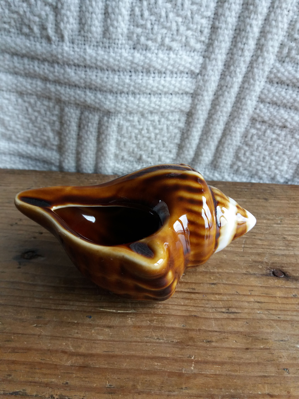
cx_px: 150
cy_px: 200
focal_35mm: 28
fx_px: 322
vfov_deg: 63.4
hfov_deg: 49.7
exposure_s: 1/100
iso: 100
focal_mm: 3.7
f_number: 1.9
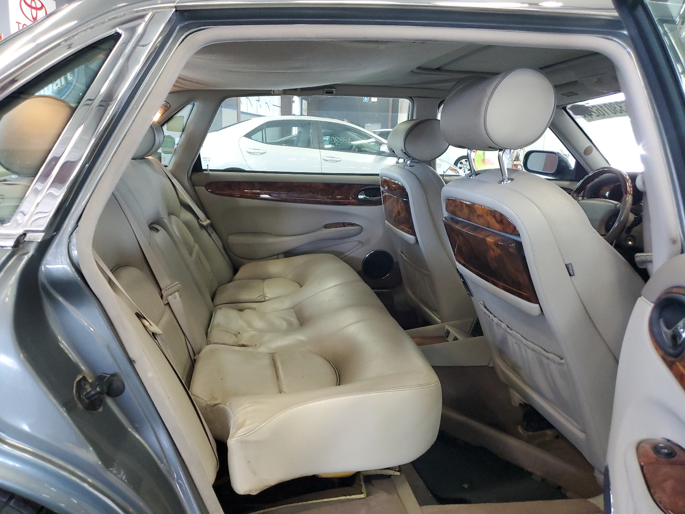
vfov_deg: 53.1
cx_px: 342
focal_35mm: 26
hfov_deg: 67.3
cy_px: 257
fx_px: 515
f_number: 1.5
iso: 299
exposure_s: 1/60.2
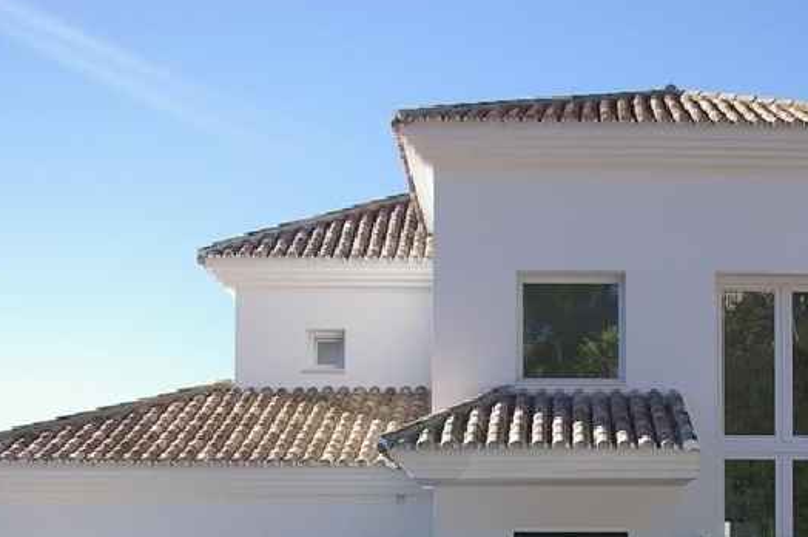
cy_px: 542
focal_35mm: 62
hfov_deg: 32.1
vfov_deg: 21.1
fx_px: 1390
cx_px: 547
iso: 200
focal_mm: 20
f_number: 4.5
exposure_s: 1/750
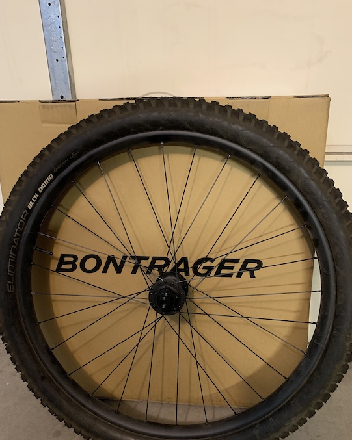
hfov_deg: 48.5
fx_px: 391
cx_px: 177
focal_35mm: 30
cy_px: 242
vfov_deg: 58.7
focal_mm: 4.25
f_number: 1.8
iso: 500
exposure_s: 1/30
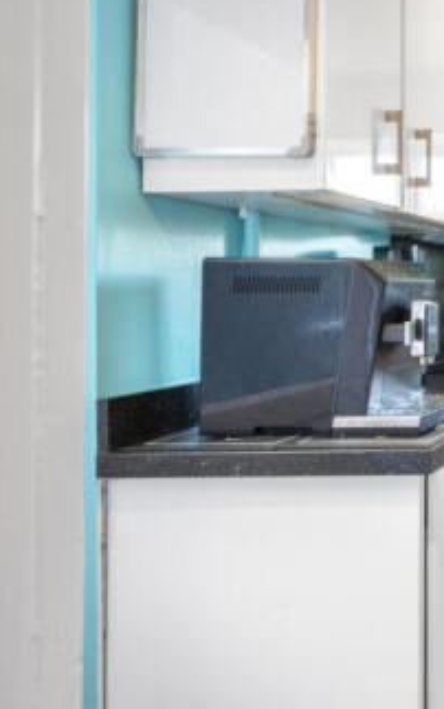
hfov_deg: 26.6
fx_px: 580
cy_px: 273
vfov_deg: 62.1
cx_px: 699
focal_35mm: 30
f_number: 16
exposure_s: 1.6
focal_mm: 14.5
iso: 200
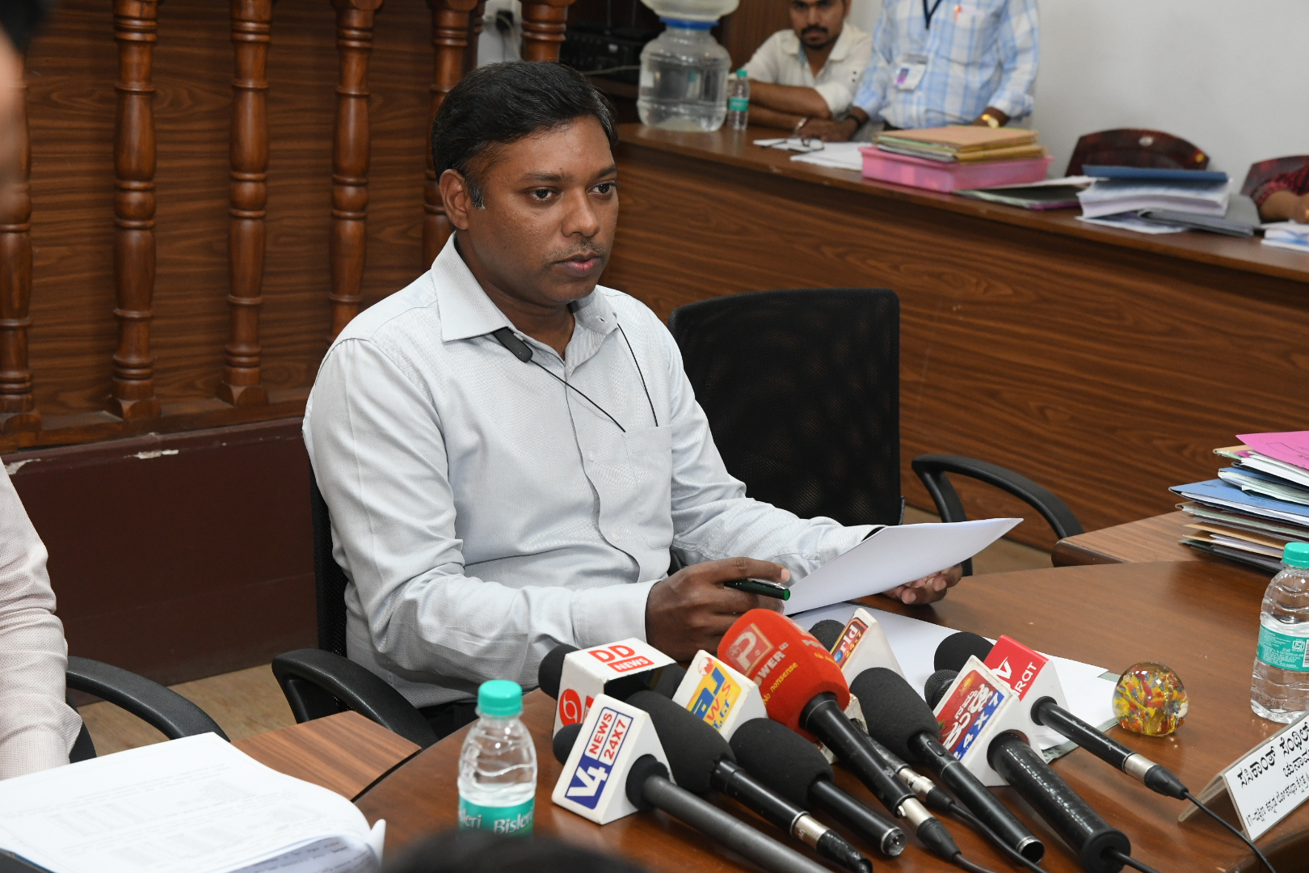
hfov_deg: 33.4
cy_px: 436
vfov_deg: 22.6
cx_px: 654
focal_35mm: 60
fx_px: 2181
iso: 1600
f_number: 5.6
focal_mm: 40
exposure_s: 1/80
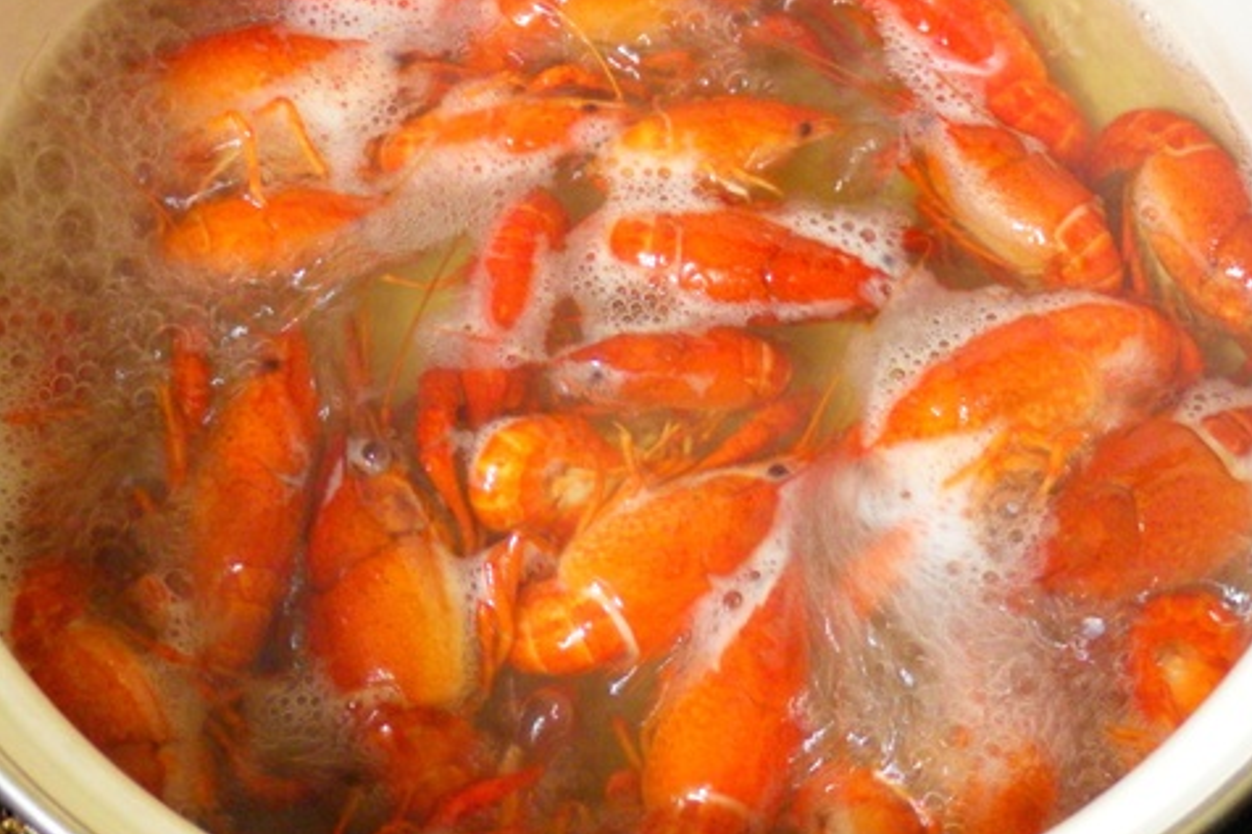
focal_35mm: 85
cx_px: 629
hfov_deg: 23.9
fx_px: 2955
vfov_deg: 16.1
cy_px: 395
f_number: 4.4
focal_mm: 14.4
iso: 1600
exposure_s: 1/15
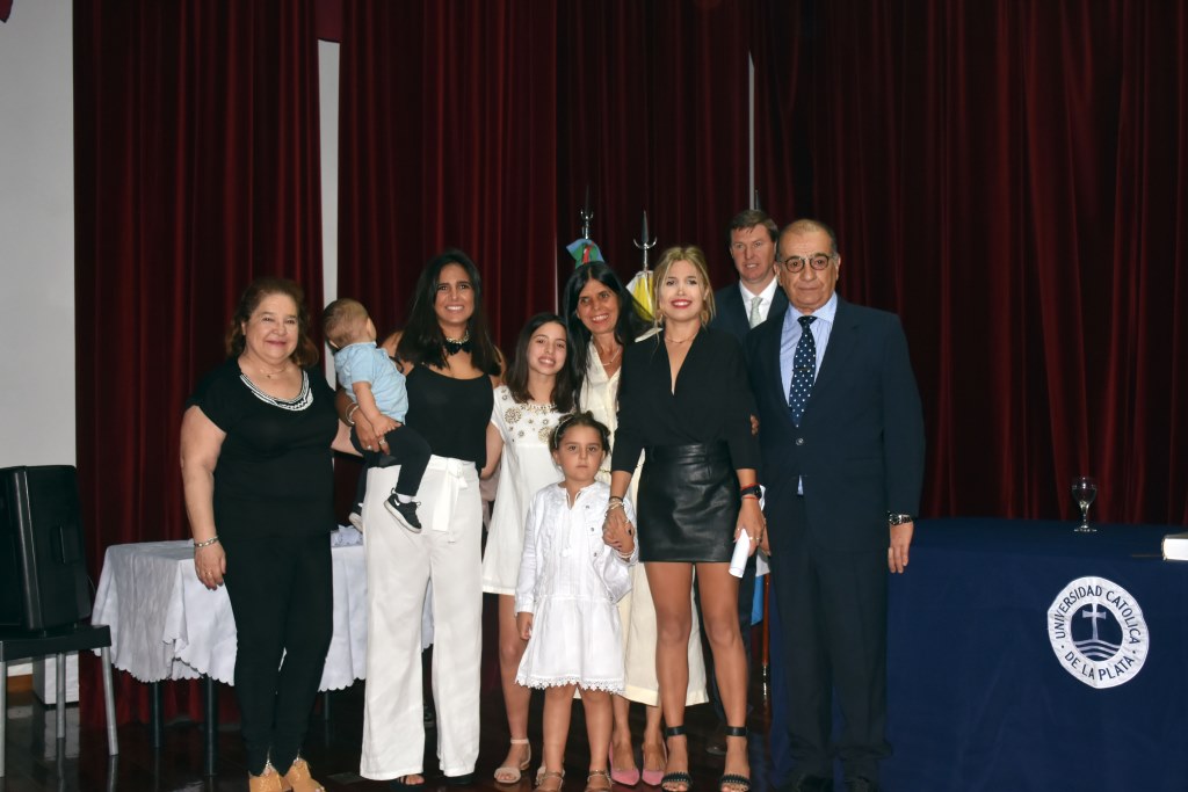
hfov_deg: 49.5
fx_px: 1287
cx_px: 594
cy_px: 396
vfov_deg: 34.2
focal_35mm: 39
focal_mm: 26
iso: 800
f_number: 5
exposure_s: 1/60
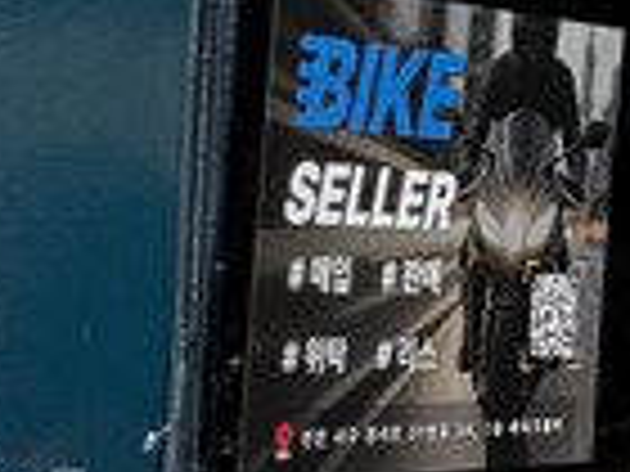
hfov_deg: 11.3
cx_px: 774
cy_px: 598
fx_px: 3112
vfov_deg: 8.6
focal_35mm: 171
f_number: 1.78
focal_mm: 6.76
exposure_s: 1/120
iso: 80
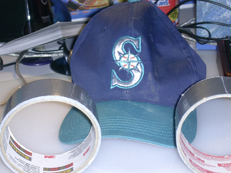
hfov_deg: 20.9
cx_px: 116
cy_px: 86
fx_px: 627
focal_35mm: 94
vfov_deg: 15.7
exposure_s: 1/64
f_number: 4.3
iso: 70
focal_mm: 14.3
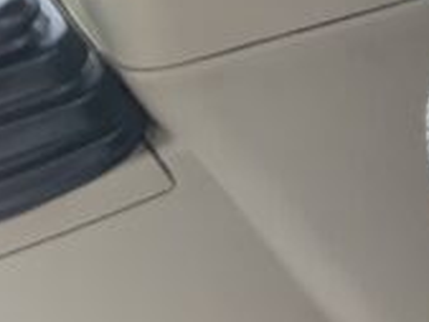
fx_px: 2183
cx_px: 1279
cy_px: -114
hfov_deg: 9.1
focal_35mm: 176
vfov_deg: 8.3
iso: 20
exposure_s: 1/122
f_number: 1.8
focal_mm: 3
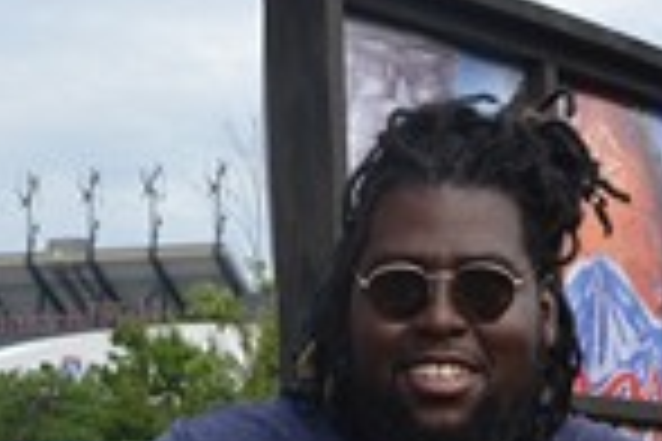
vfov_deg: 12.5
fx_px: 1857
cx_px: 473
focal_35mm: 101
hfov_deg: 20.1
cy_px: 758
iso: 160
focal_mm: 18
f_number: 5.6
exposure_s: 1/125
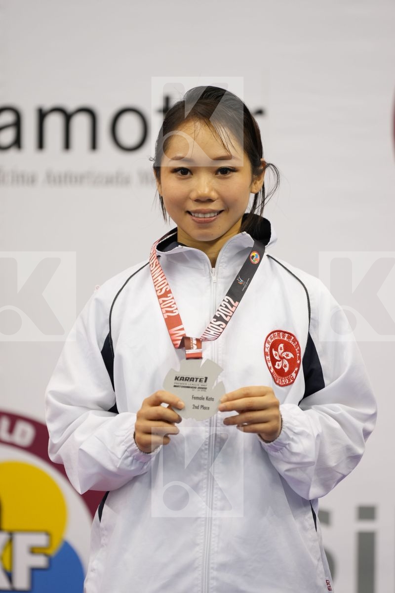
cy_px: 296
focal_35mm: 200
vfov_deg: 10.3
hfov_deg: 6.9
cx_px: 198
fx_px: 3291
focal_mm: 200
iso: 800
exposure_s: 1/250
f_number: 2.8
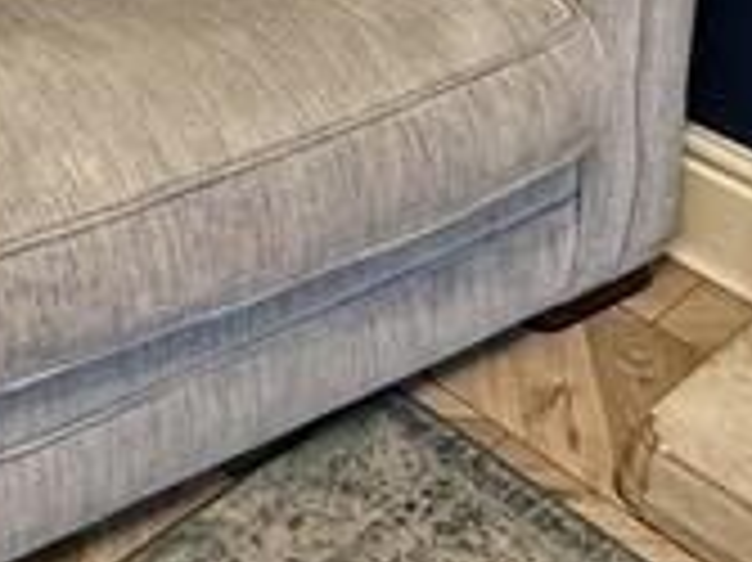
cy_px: -558
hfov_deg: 22.6
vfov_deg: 14.3
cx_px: 221
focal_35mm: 86
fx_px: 1867
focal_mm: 2.22
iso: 320
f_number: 2.2
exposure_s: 1/50
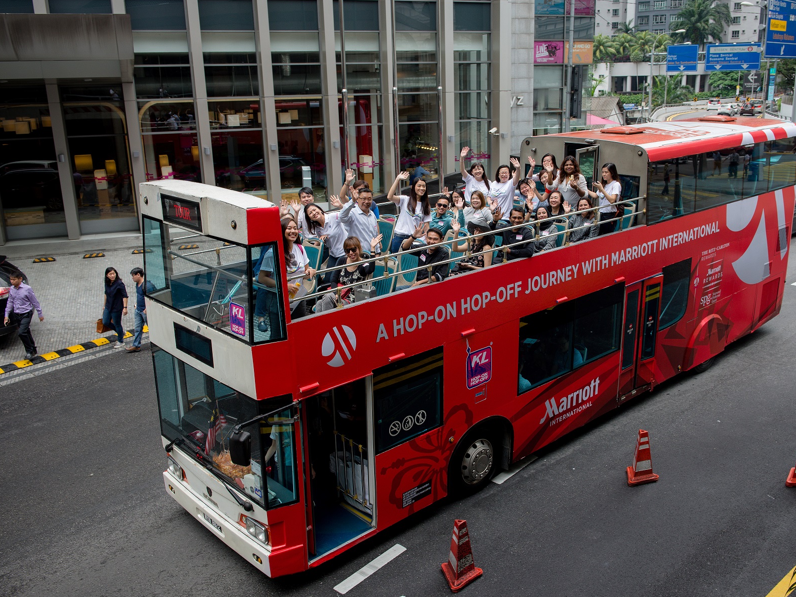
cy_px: 300
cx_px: 433
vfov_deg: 41.8
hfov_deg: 53.9
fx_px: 782
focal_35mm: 34
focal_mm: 31
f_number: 8
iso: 160
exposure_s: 1/100
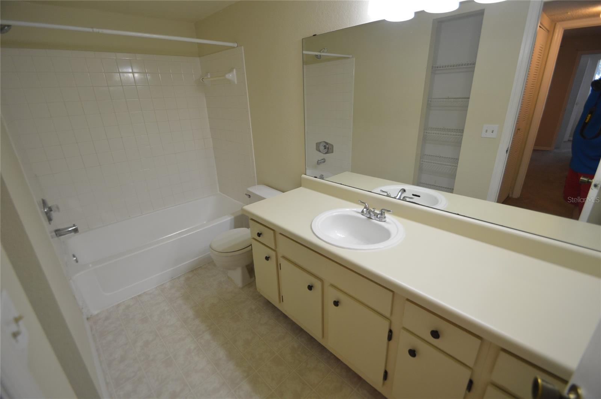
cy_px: 200
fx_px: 250
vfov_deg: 77.2
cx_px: 300
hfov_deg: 100.5
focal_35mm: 15
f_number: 4
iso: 400
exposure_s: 1/60
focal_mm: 10
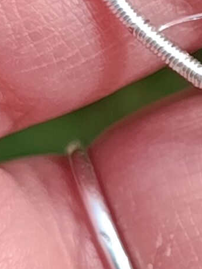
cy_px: 78
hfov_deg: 5.3
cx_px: 549
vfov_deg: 7.4
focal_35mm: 267
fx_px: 2077
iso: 50
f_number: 1.7
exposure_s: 1/243
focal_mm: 5.24
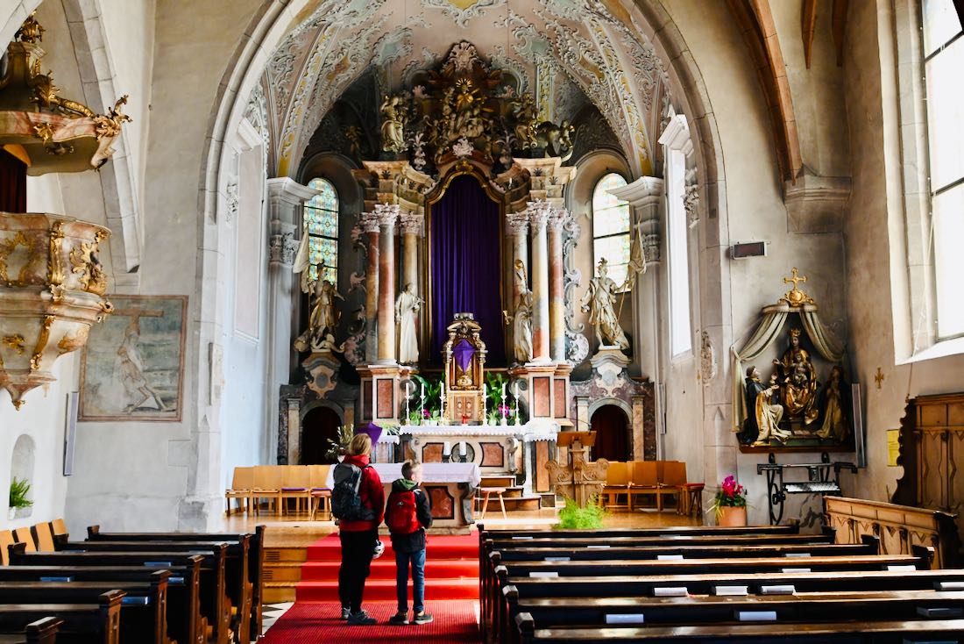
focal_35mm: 36
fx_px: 964
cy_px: 322
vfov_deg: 36.9
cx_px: 482
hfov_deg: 53.1
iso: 2800
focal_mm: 24
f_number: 2.8
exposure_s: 1/125
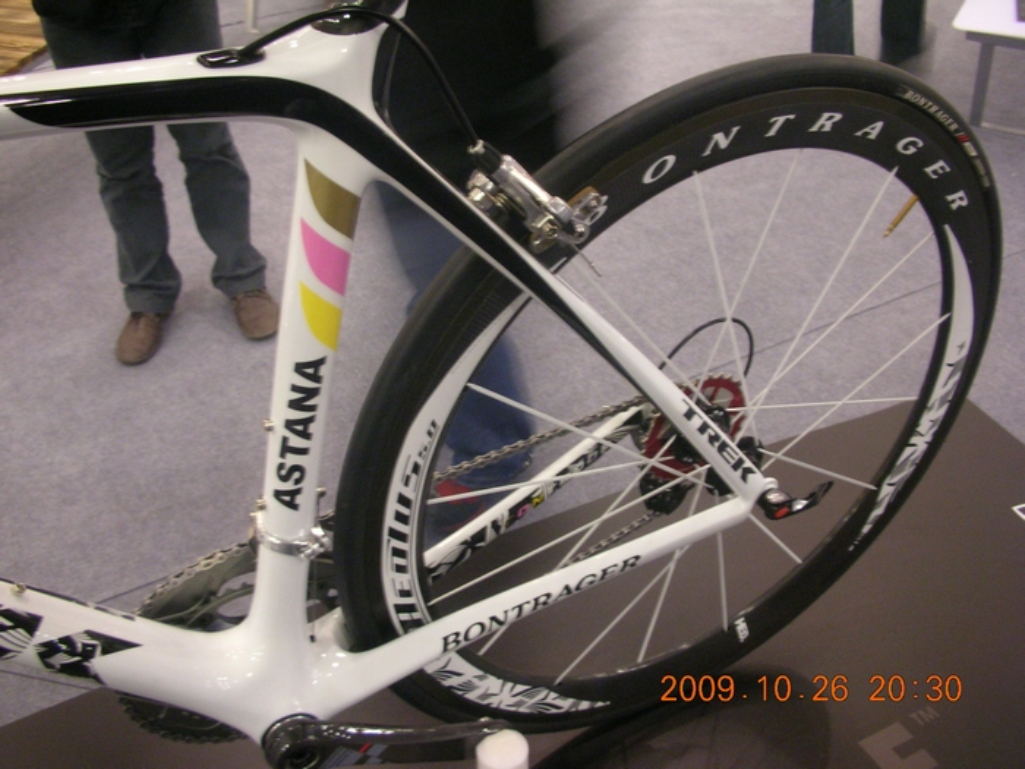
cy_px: 384
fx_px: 1036
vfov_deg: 40.7
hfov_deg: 52.6
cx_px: 512
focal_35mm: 35
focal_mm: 5.8
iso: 162
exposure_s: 1/4.2
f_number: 3
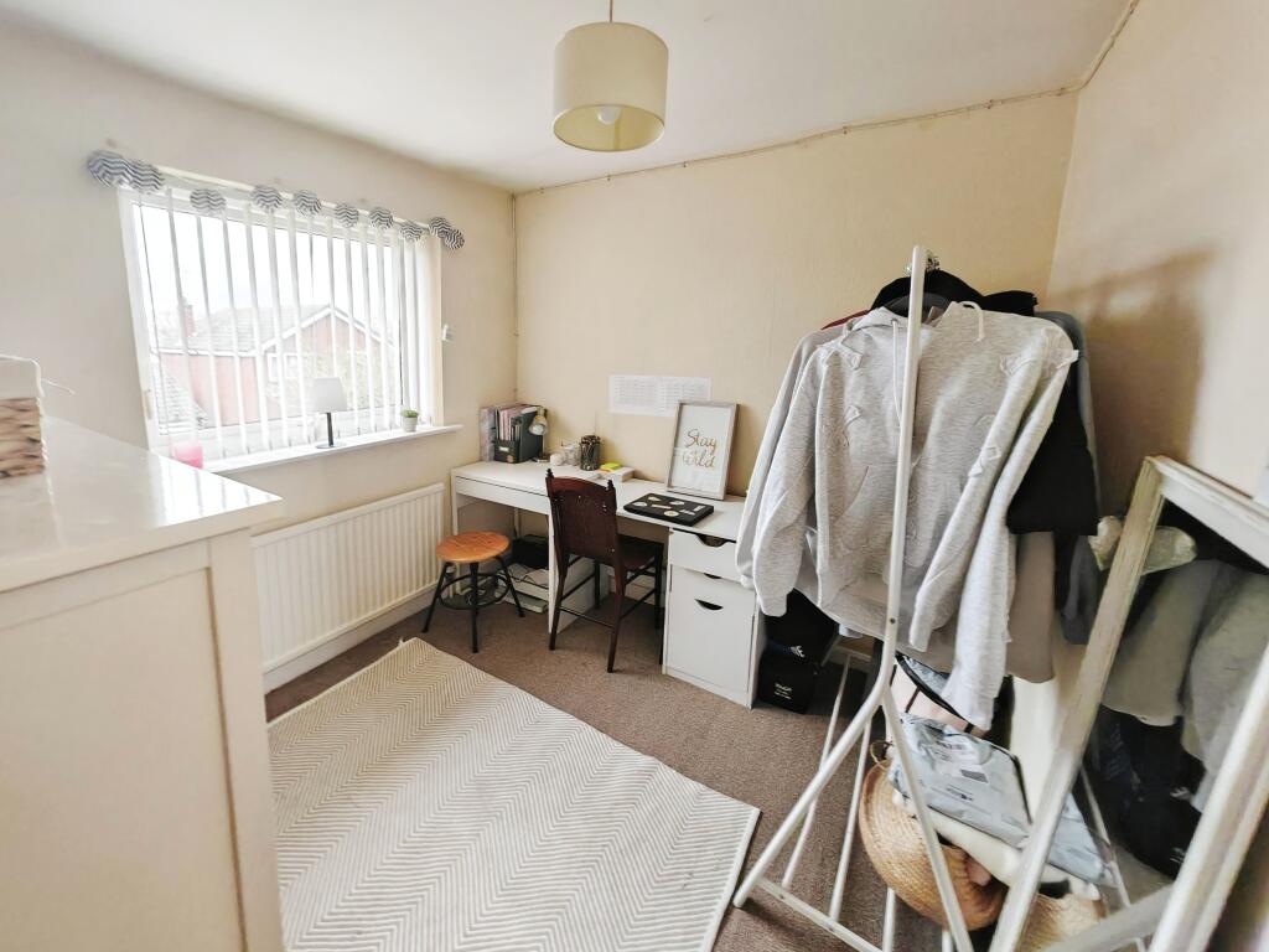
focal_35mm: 13
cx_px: 634
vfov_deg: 89.9
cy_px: 476
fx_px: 477
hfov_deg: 106.2
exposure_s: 1/50
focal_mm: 1.82
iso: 320
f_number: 2
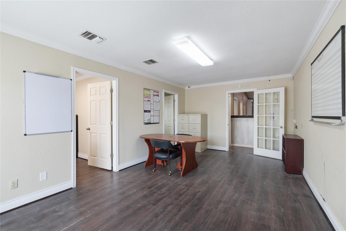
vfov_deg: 77.3
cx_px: 173
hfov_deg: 100.4
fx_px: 144
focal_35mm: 15
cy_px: 116
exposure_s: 1/4
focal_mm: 15
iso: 400
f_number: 8
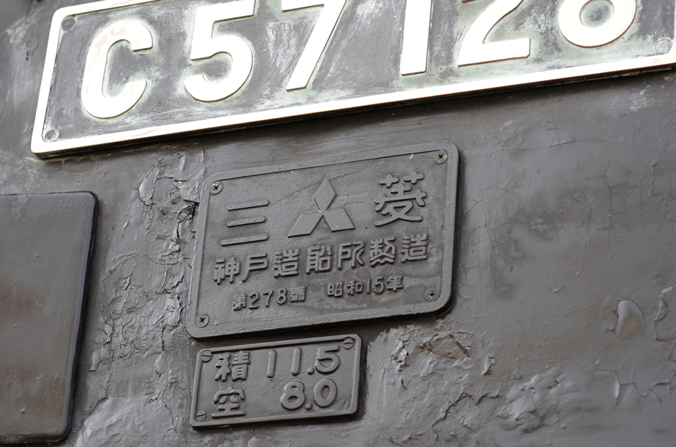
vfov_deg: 13.0
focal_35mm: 105
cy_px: 224
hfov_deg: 19.5
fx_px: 1967
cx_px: 338
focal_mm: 70
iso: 100
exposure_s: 1/125
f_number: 3.5
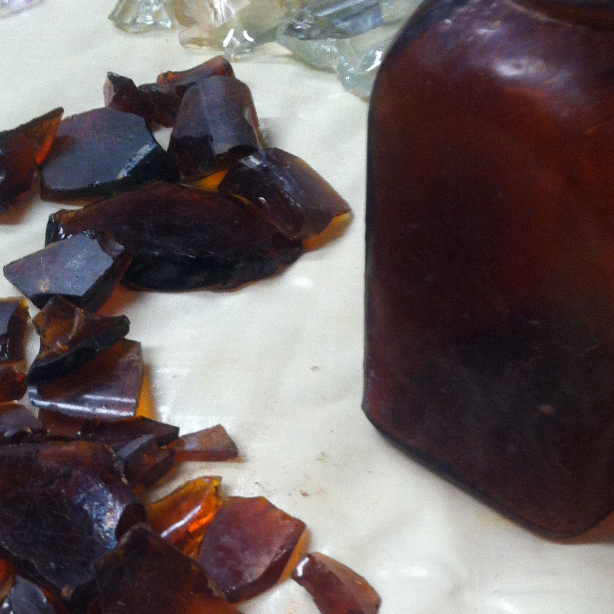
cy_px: 543
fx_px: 1385
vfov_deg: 24.4
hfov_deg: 25.0
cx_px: 339
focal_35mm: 69
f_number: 2.8
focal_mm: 3.85
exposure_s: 1/15
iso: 160
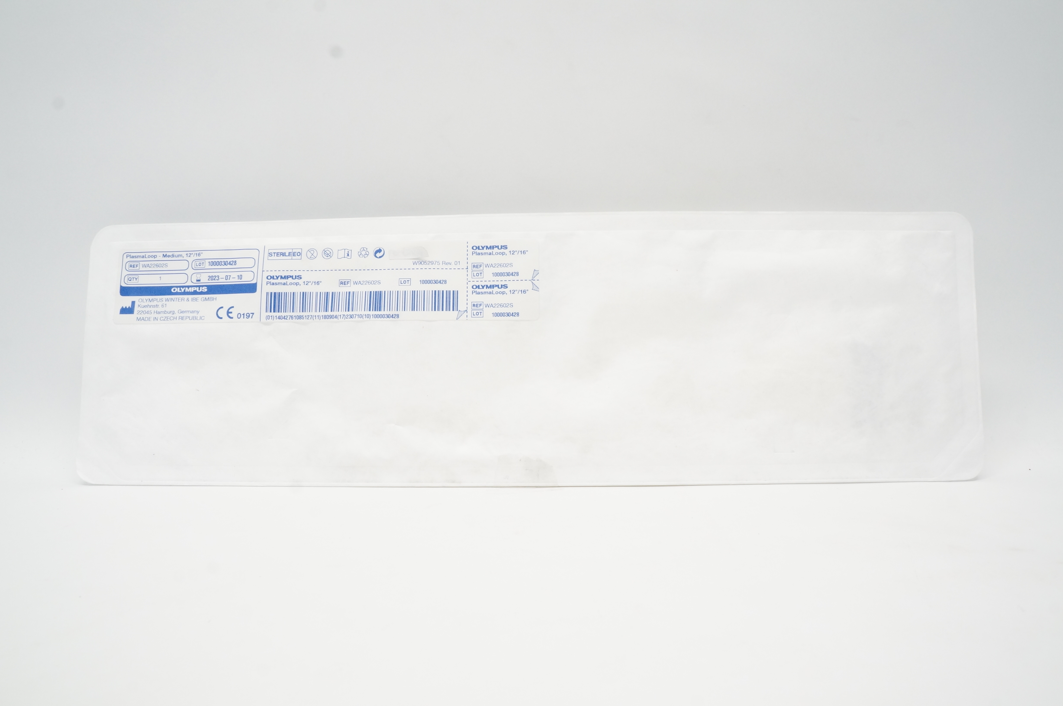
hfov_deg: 67.4
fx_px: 796
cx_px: 532
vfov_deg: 47.8
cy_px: 353
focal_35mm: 27
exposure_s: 1/20
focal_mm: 18
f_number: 11
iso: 800
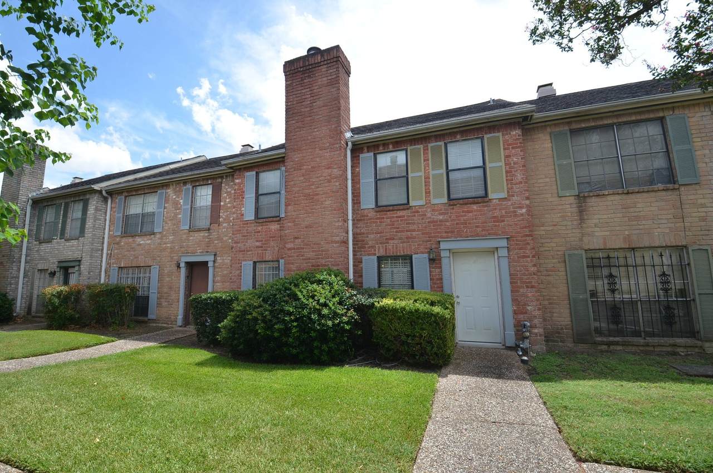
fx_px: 296
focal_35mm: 15
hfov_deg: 100.5
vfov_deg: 77.1
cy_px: 236
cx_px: 356
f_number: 10
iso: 320
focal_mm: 10
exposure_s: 1/400
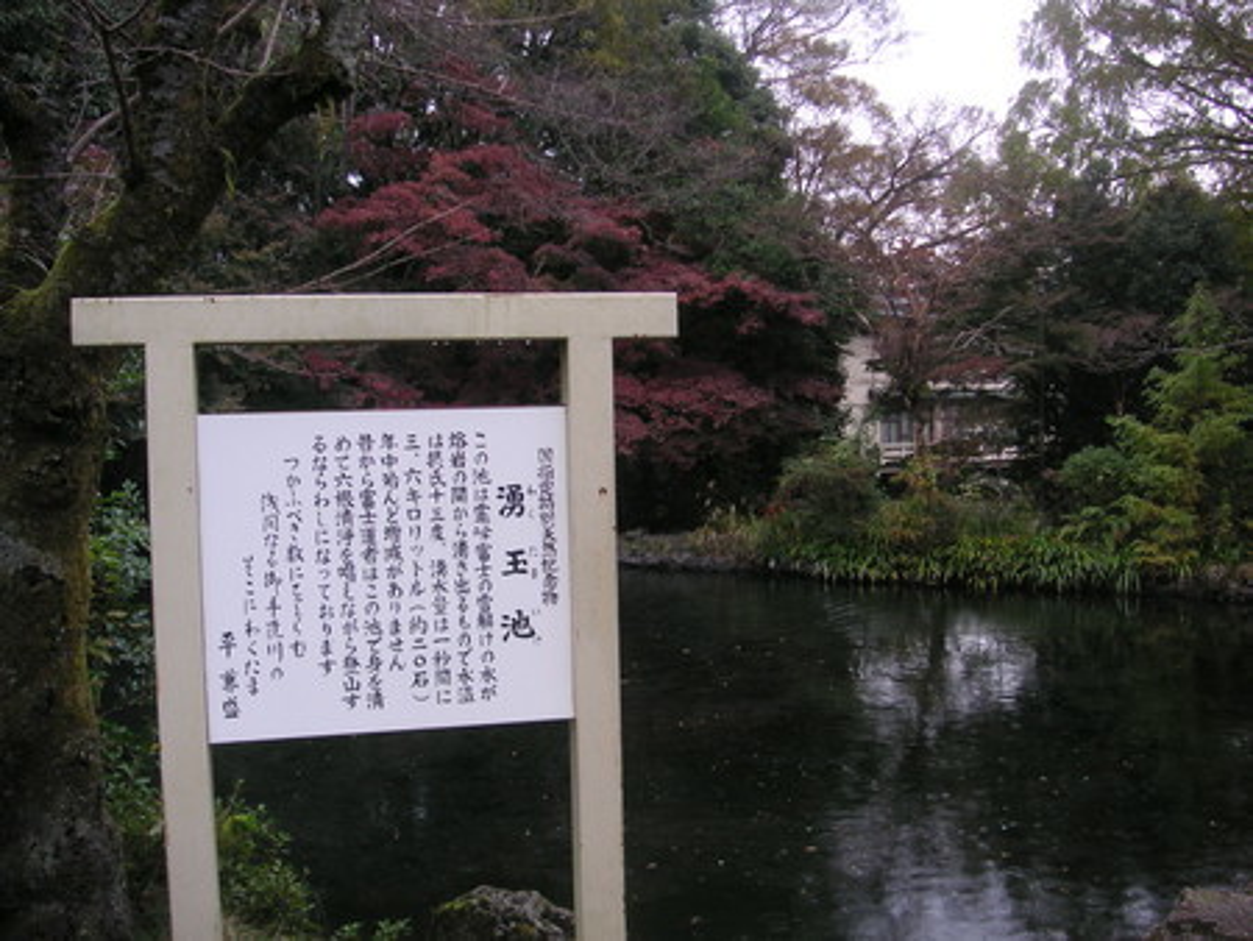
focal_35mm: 37
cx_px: 626
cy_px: 470
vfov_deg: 38.7
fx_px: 1340
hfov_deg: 50.1
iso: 50
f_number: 2.8
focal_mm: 6.1
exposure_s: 1/90
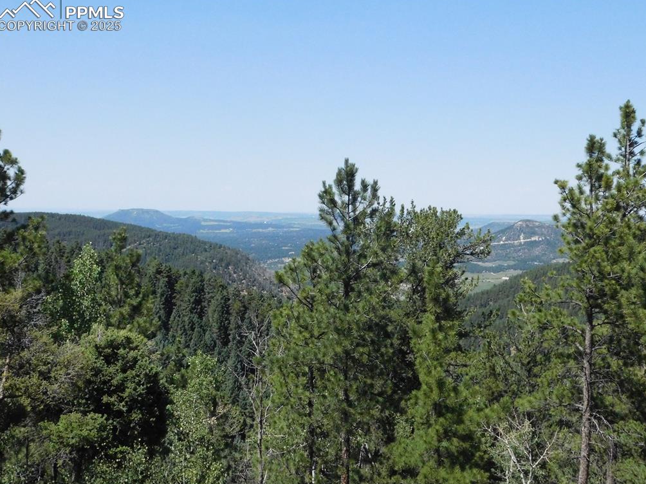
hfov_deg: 36.8
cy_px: 242
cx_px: 324
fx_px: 970
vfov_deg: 28.0
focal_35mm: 52
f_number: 7.6
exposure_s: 1/1500
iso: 800
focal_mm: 9
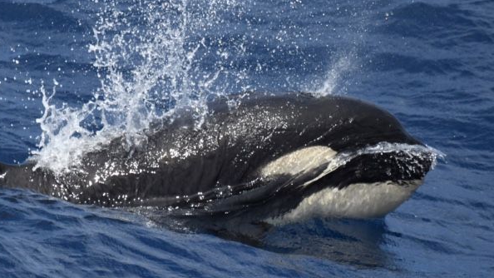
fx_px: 11094
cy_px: 100
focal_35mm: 847
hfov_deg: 2.6
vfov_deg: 1.4
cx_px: 175
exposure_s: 1/8000
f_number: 6.3
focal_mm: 600
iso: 1000
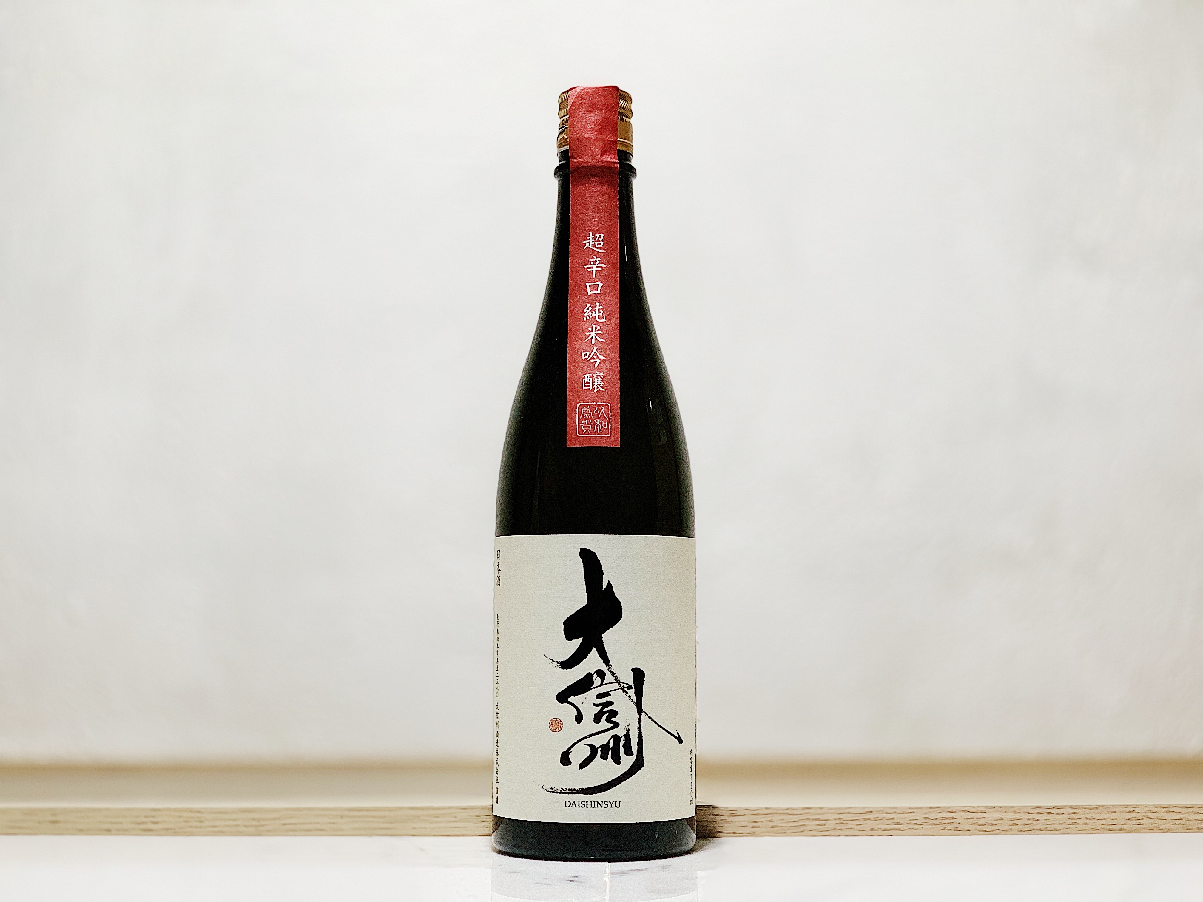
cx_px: 602
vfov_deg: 28.0
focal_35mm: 52
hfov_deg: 36.8
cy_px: 451
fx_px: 1807
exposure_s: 1/100
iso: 100
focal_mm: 6
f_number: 2.4
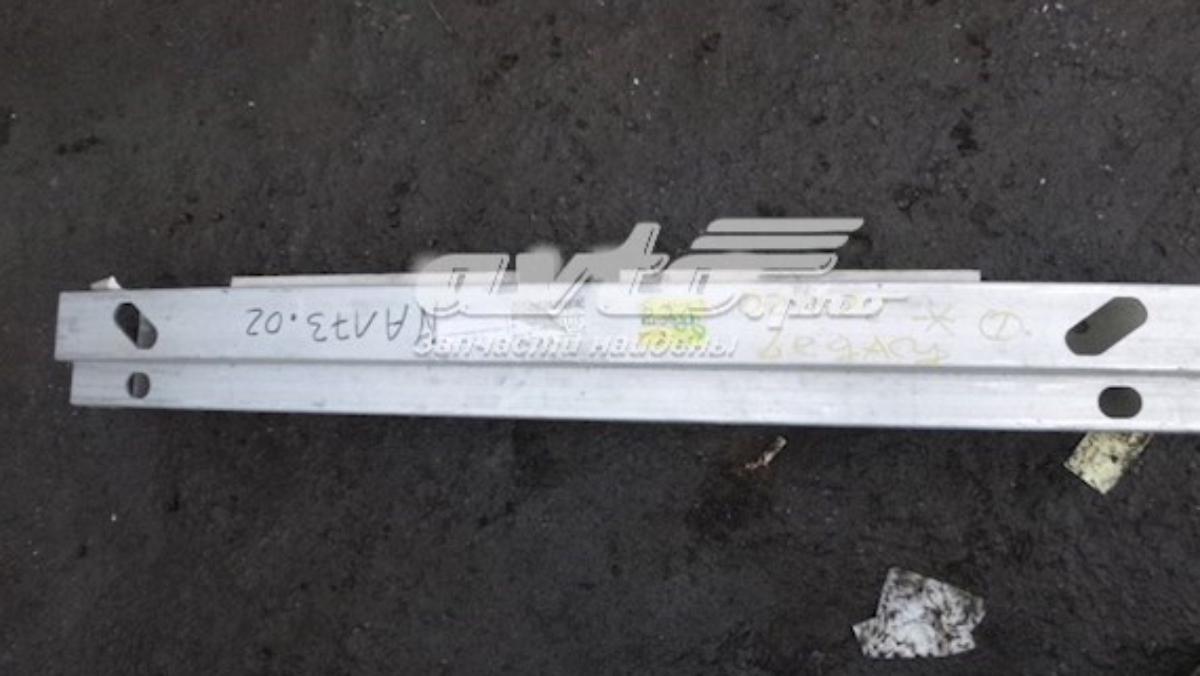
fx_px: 1050
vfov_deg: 35.6
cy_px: 282
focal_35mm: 33
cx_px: 655
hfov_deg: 59.4
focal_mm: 4.8
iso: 640
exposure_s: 1/250
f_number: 4
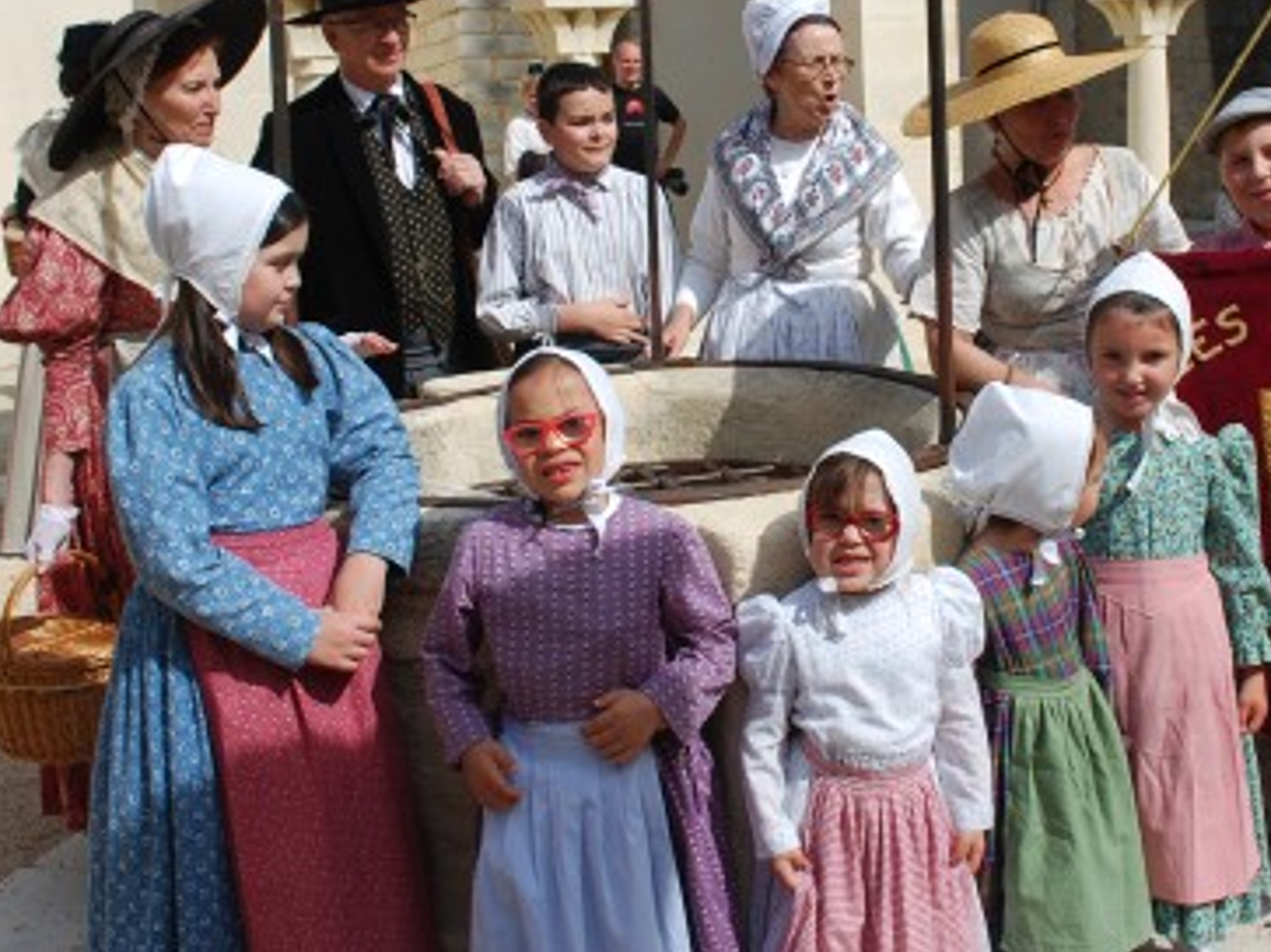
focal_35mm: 51
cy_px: 226
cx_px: 770
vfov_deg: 28.1
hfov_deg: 37.3
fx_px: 1872
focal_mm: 20
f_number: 8
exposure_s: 1/250
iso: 100
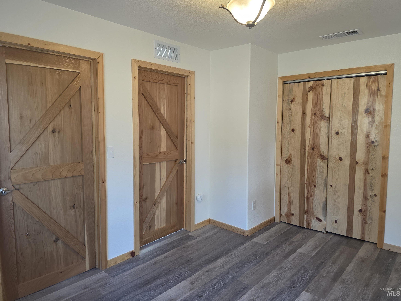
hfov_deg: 71.6
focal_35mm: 24
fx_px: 278
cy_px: 146
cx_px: 201
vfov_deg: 56.8
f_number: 1.7
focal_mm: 6.3
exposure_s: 1/120
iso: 320
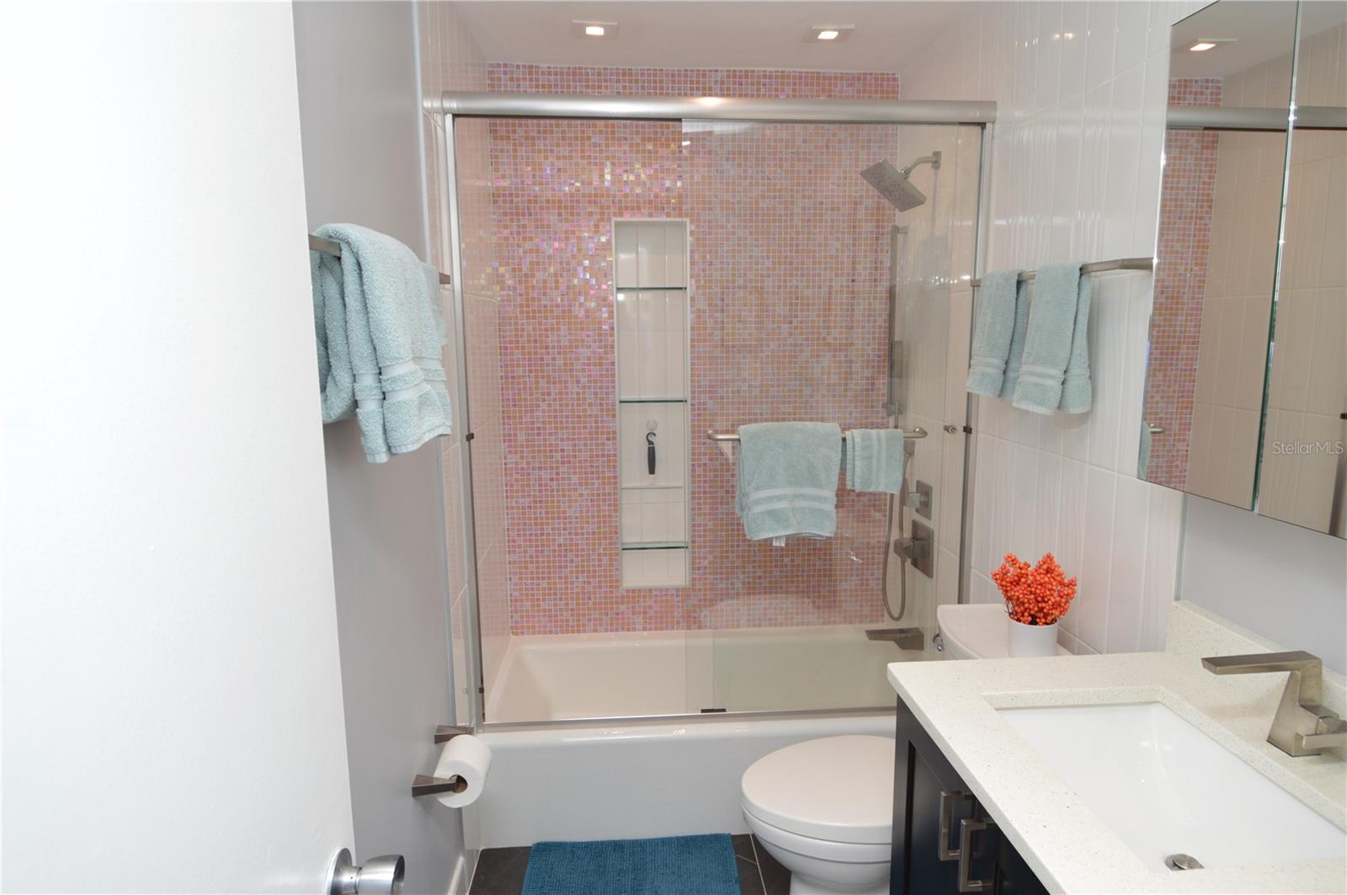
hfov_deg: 90.1
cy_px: 448
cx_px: 674
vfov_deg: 67.3
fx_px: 673
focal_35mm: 18
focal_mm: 12
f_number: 4.5
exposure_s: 1/80
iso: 400
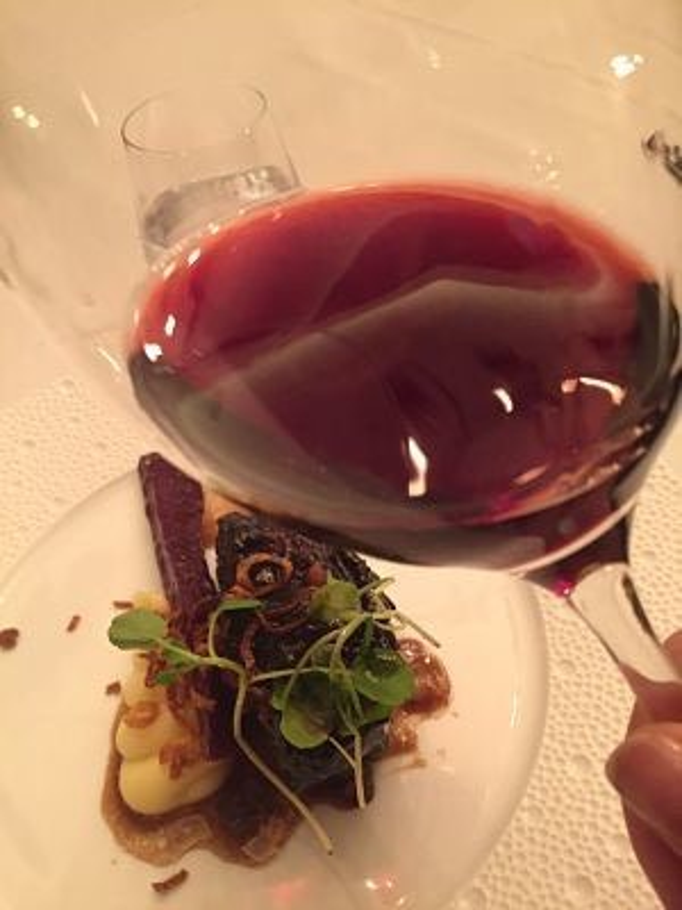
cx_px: 341
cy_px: 455
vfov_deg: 61.7
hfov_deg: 48.2
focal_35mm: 29
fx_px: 762
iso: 250
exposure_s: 1/20
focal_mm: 4.15
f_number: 2.2
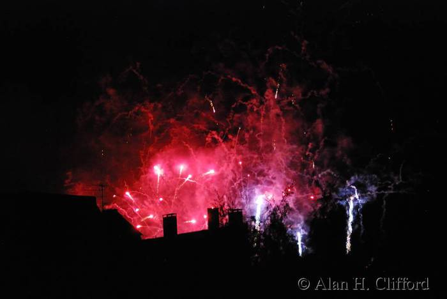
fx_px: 1678
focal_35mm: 135
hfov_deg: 15.2
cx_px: 224
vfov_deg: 10.2
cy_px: 150
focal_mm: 90
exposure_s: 1/25
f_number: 5.3
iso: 1600
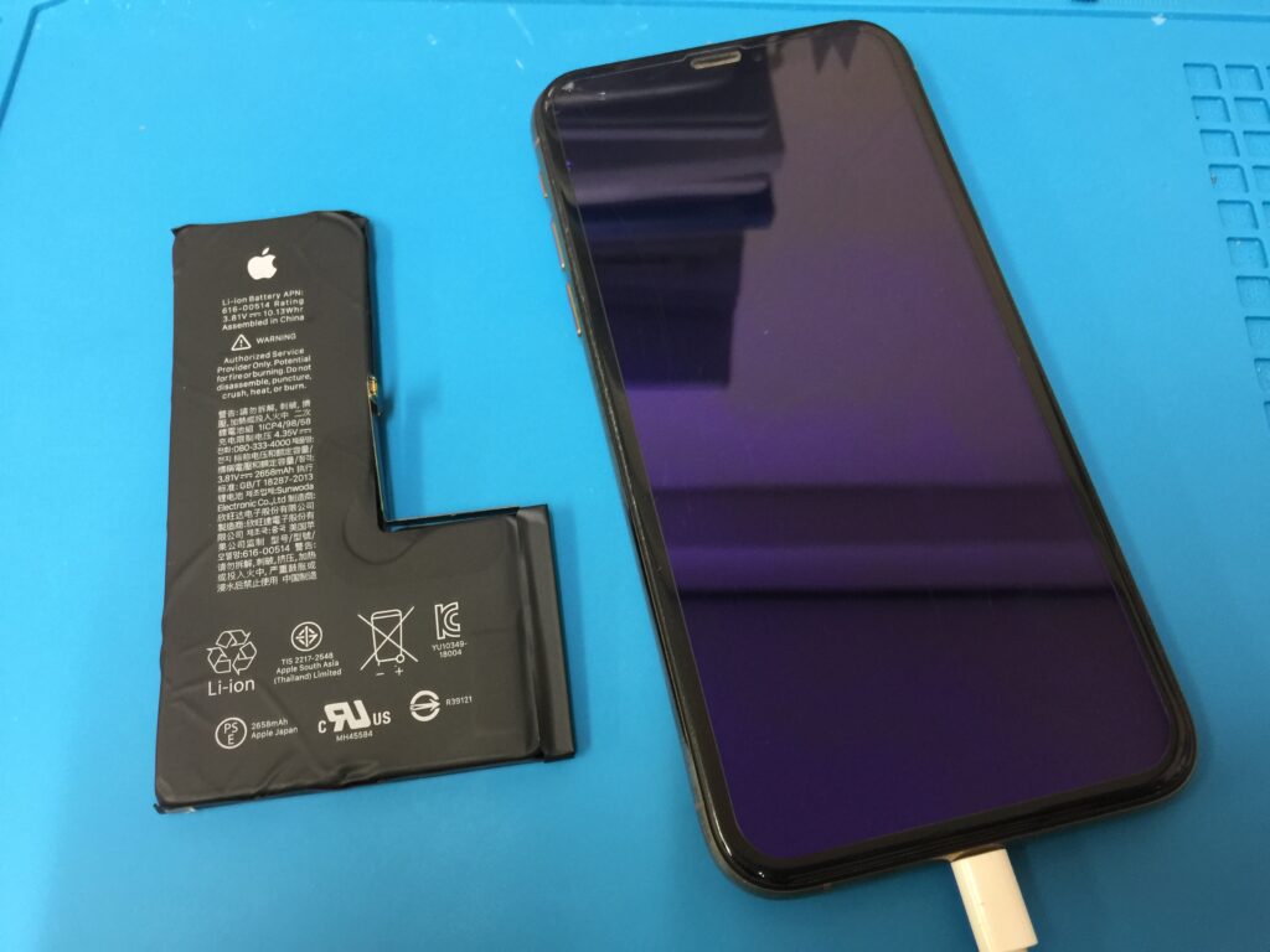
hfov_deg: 61.7
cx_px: 635
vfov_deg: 48.2
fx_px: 1064
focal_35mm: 29
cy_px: 476
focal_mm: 4.15
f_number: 2.2
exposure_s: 1/17
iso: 80
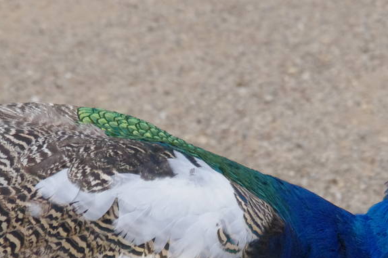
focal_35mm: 472
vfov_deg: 2.9
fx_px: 5083
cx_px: 183
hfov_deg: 4.4
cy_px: 241
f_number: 7.1
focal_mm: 113
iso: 1600
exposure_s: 1/400
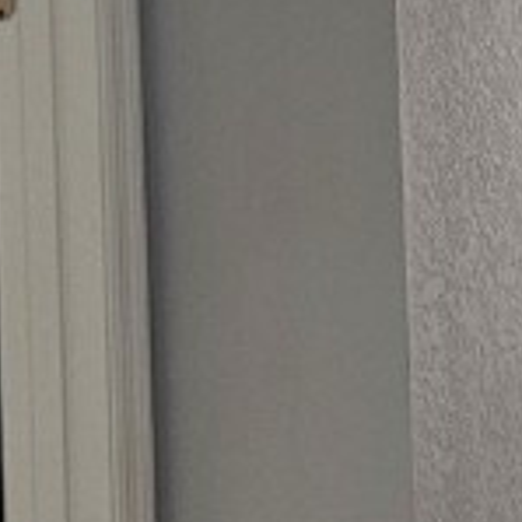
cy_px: 350
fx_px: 2389
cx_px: 1174
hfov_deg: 10.9
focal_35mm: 140
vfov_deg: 12.5
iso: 200
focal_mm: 6.3
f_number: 1.7
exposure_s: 1/120
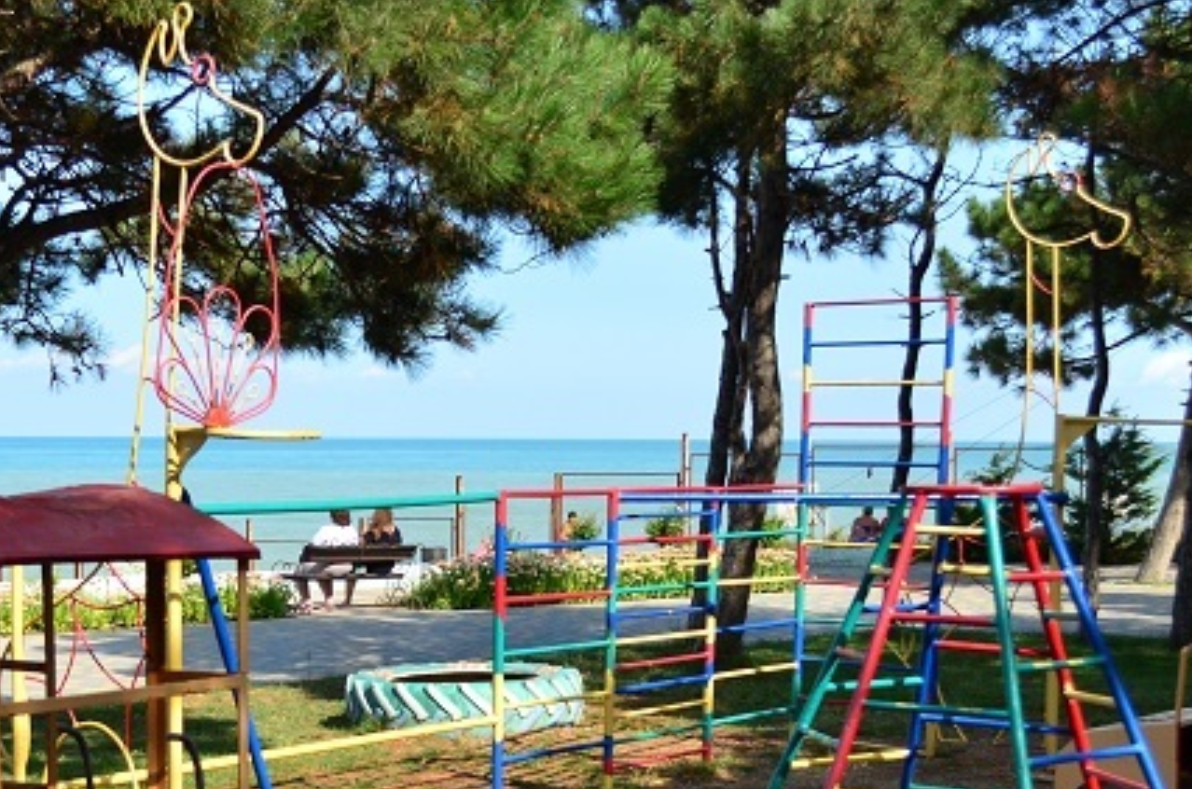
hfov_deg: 31.9
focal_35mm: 62
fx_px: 2048
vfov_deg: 21.7
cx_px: 311
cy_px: 555
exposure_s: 1/2500
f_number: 5
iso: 500
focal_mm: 22
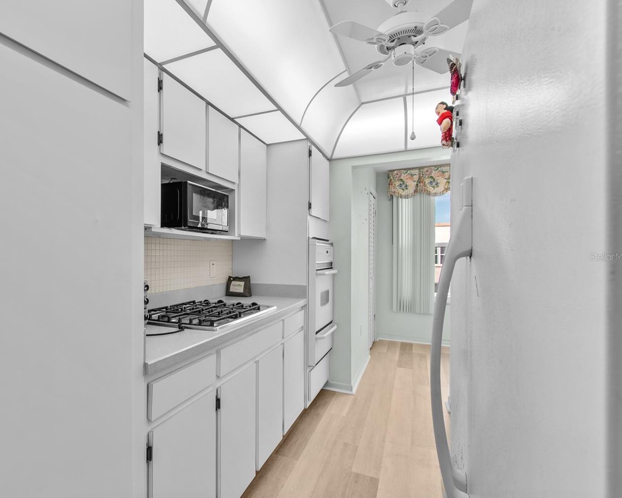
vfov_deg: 73.8
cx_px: 236
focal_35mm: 18
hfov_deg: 84.8
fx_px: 331
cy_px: 257
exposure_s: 1.3
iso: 100
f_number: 7.1
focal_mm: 10
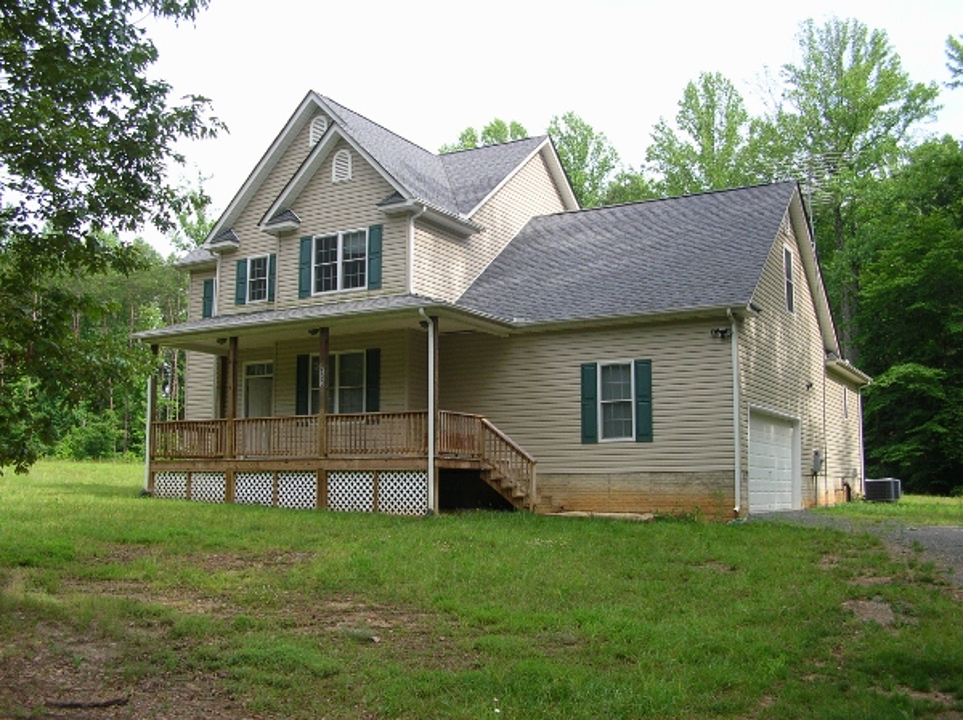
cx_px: 482
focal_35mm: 35
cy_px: 360
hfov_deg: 52.7
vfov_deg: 40.6
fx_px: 973
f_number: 2.8
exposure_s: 1/373
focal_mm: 5.8
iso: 50
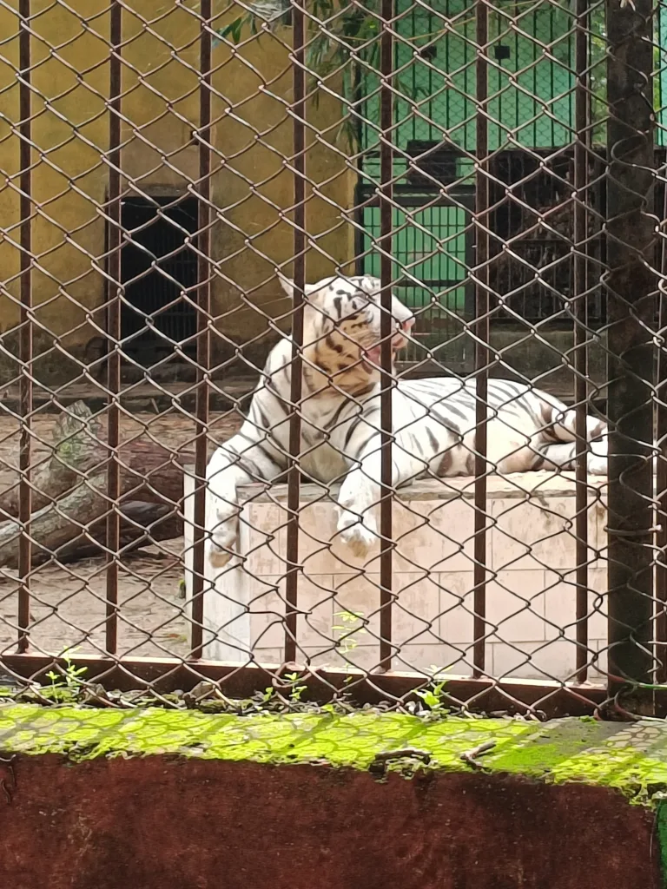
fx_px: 3340
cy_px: 444
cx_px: 334
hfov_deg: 11.4
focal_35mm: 130
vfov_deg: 15.2
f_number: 1.88
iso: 50
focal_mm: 4.84
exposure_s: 1/121
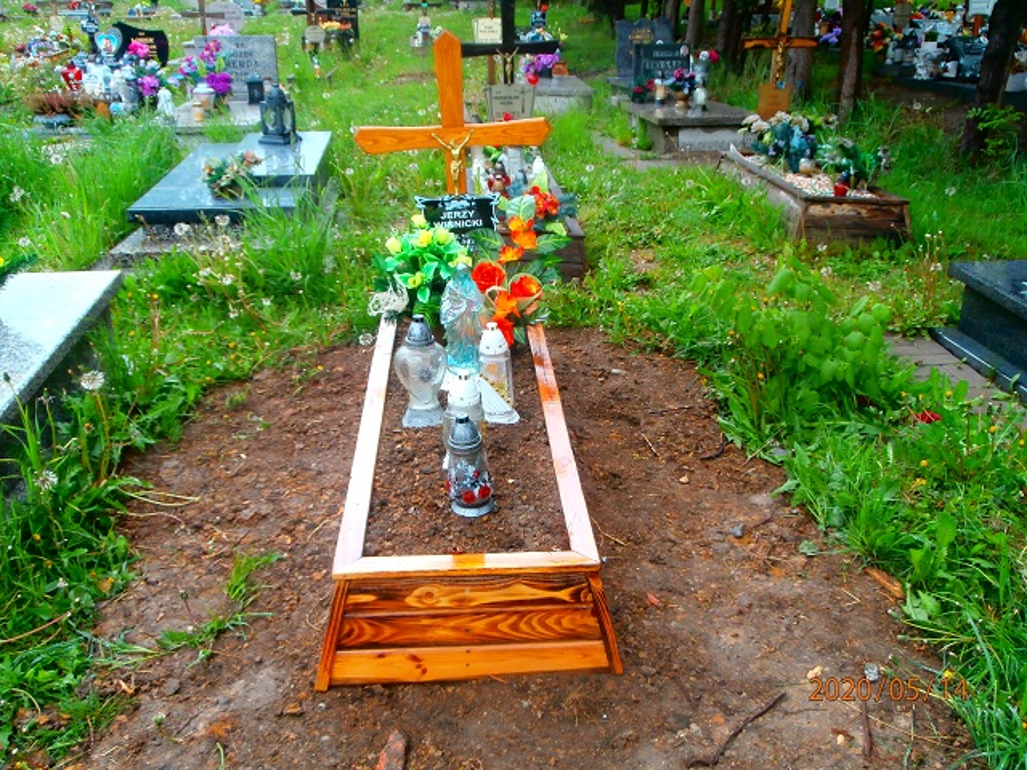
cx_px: 514
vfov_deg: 46.8
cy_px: 385
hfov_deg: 60.0
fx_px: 890
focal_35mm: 30
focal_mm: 5.36
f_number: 3.5
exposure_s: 1/60
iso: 125
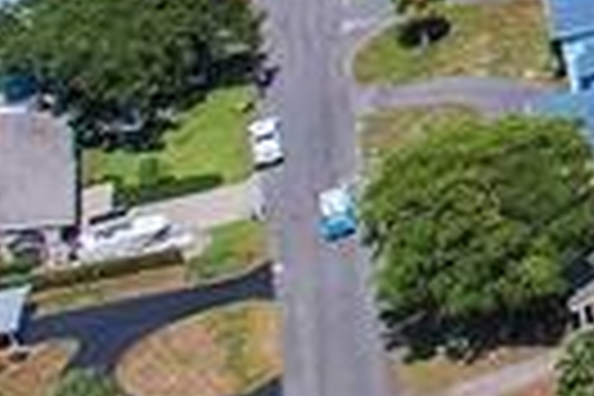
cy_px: -765
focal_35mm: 171
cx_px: 2084
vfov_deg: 7.2
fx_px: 2821
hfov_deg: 8.6
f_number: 2.8
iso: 140
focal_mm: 8.38
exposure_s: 1/3200
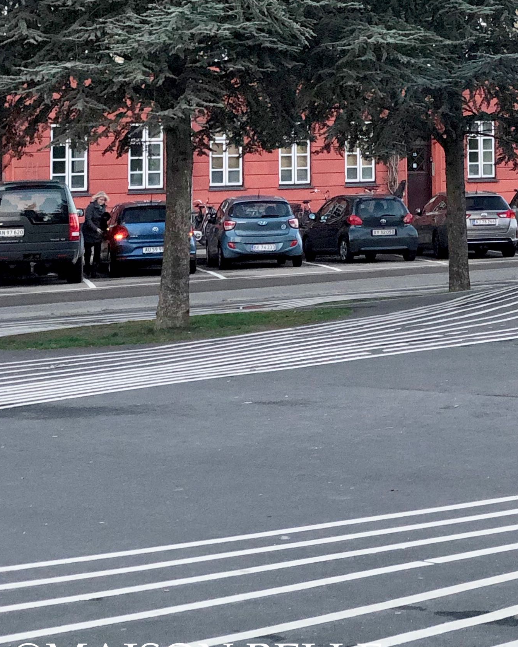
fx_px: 2337
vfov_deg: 15.4
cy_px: -43
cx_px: 530
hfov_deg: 12.5
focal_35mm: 122
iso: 64
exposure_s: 1/60
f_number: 2.4
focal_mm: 6
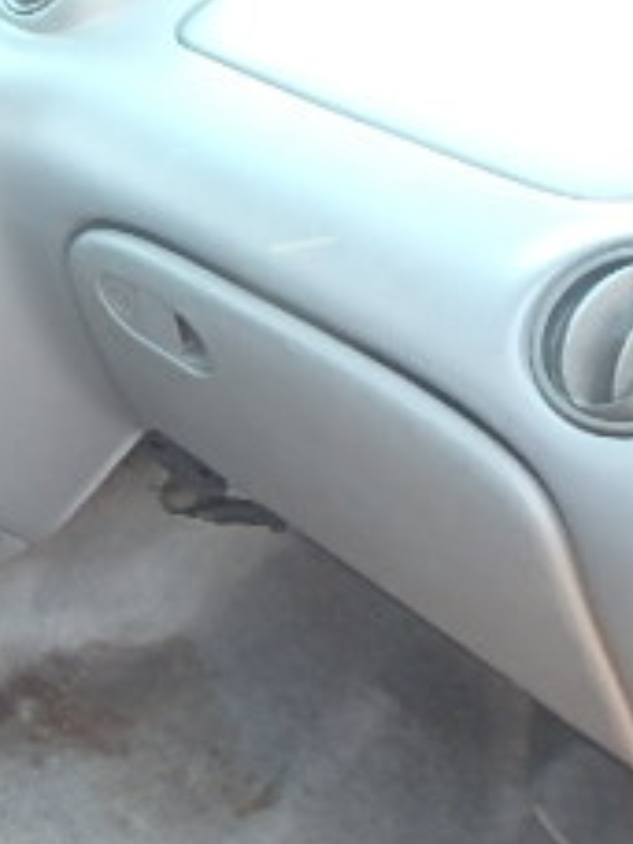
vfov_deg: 32.6
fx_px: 1439
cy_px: 355
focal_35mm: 59
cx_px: -370
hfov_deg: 20.5
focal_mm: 3.7
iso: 320
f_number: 3.5
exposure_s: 1/30
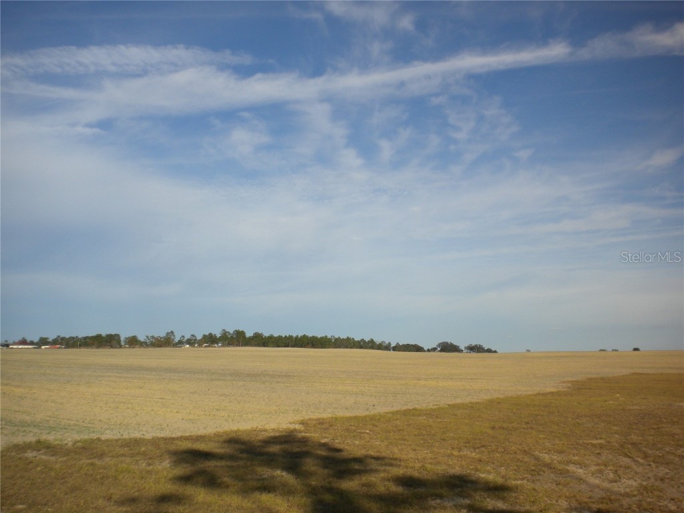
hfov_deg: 52.6
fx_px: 692
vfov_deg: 40.7
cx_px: 342
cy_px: 256
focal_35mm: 35
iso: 80
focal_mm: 6.3
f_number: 4.6
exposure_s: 1/975
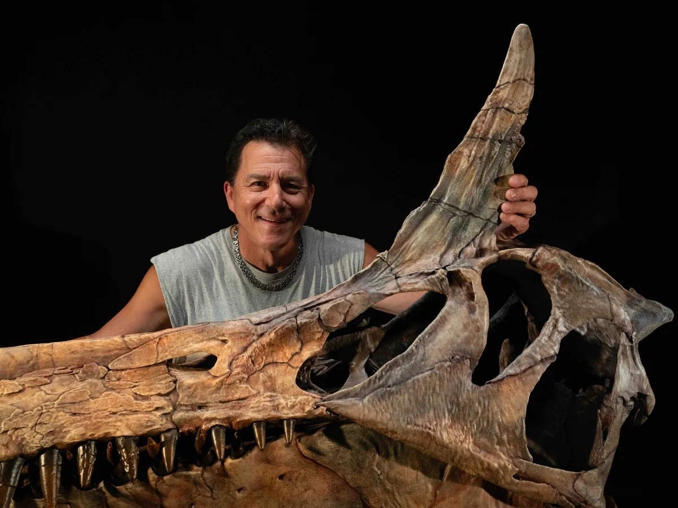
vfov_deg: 39.7
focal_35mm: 36
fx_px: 705
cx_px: 339
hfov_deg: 51.4
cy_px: 254
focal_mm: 44.9
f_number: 8
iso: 1600
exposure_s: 1/60
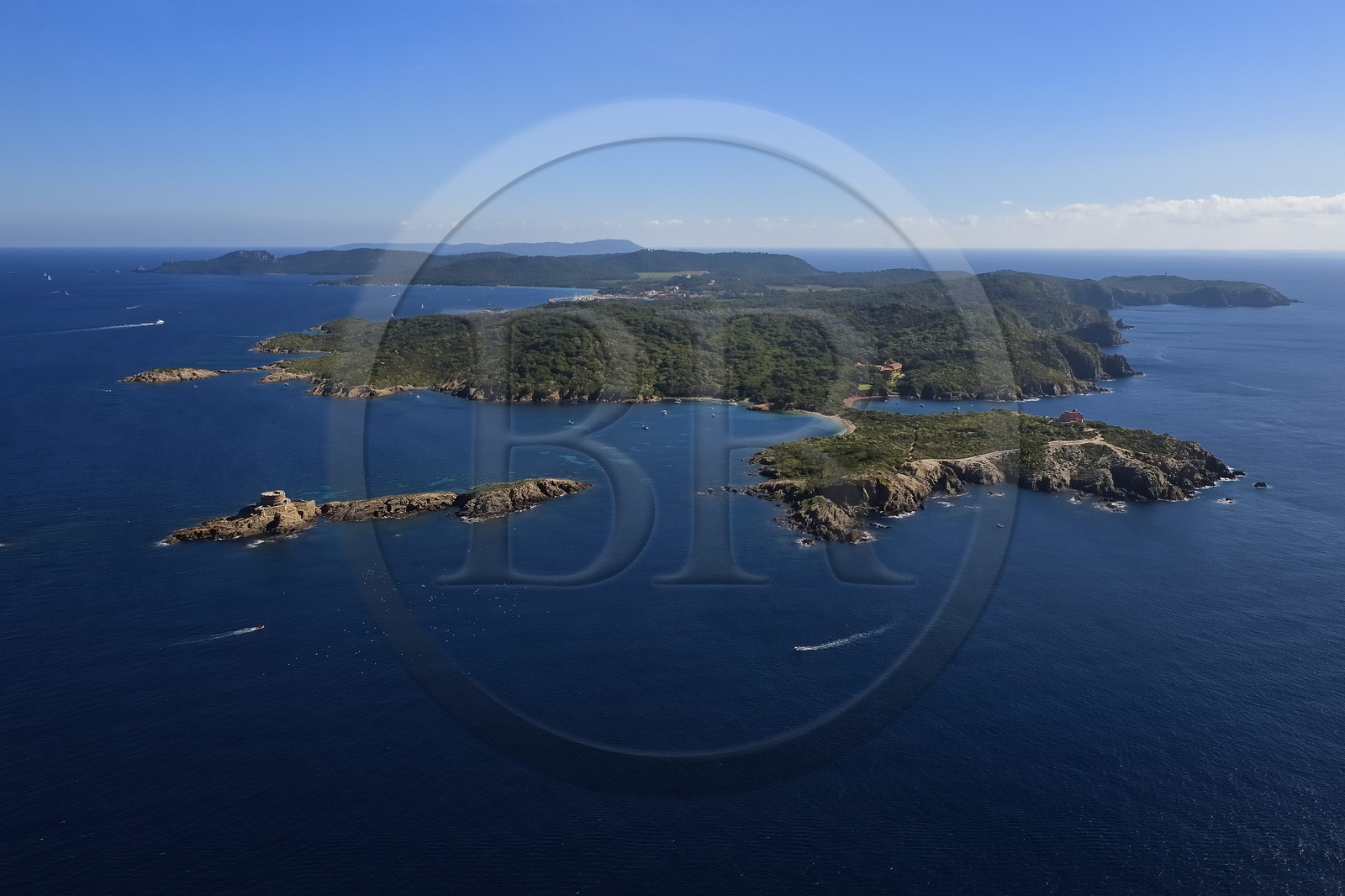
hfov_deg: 58.7
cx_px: 672
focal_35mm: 32
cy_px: 448
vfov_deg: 41.1
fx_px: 1195
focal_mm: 32
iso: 400
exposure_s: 1/1250
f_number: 10
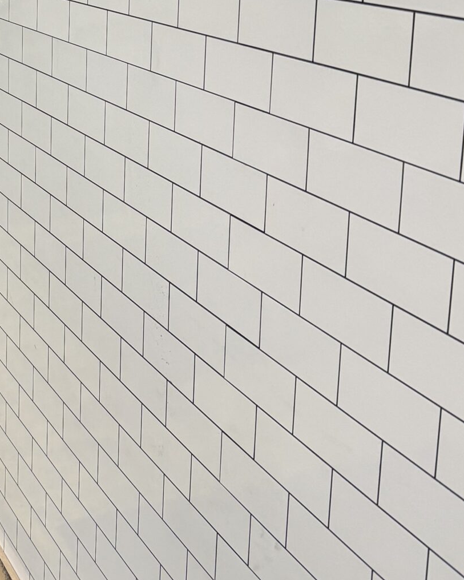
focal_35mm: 59
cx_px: -3
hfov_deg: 24.6
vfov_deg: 30.6
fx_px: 1013
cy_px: 62
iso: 125
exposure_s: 1/120
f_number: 1.78
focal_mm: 6.76
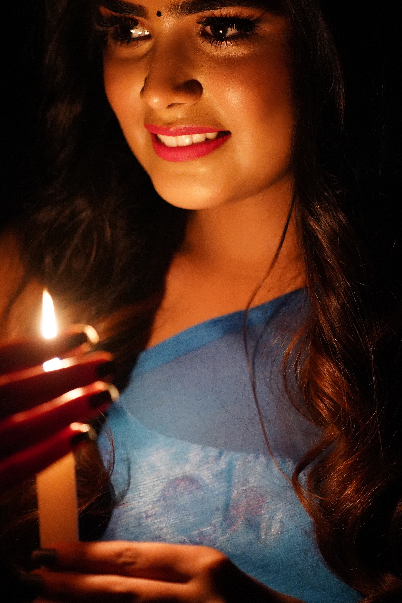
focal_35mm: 98
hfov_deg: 14.0
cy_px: 241
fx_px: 1642
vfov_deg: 20.8
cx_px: 201
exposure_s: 1/60
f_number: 2.8
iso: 8000
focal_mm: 70
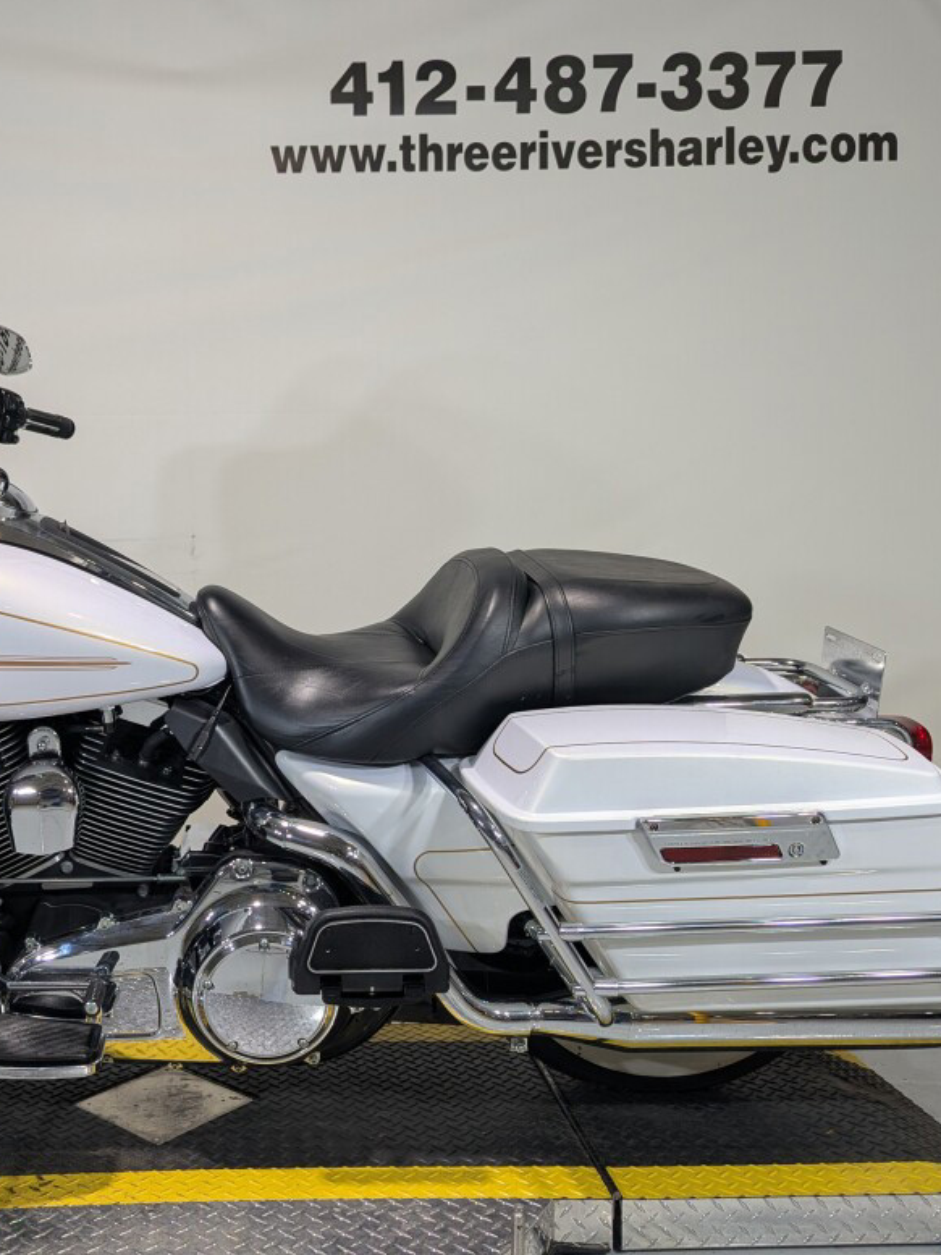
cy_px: 636
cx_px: 269
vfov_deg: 55.4
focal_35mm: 33
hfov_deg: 42.0
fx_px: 1196
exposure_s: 1/120
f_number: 1.85
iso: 41
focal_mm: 6.81
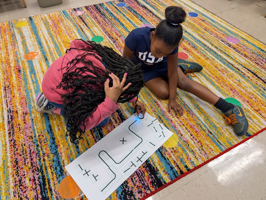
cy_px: 100
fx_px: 185
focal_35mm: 24
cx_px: 133
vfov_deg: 56.9
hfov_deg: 71.5
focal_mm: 6.9
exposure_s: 1/120
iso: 100
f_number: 1.68
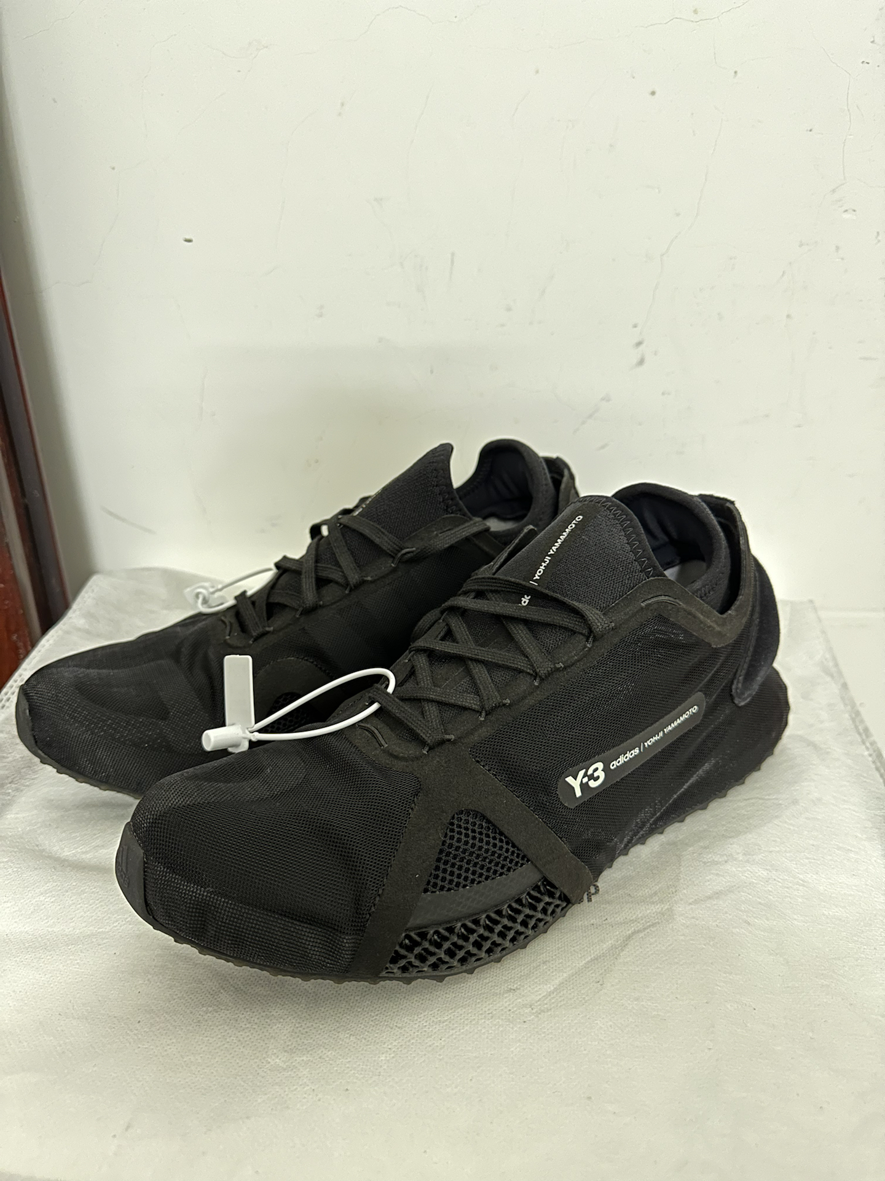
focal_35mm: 24
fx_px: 818
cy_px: 590
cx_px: 442
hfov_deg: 56.8
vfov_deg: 71.6
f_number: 1.78
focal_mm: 6.86
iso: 2000
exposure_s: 1/14
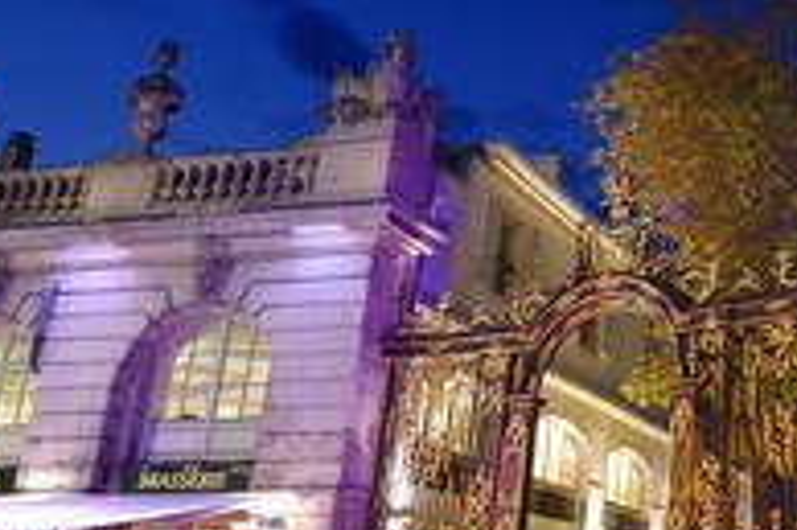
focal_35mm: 52
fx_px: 1150
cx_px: 805
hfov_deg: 34.6
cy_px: 210
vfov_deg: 25.9
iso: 400
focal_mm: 24
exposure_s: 2
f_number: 9
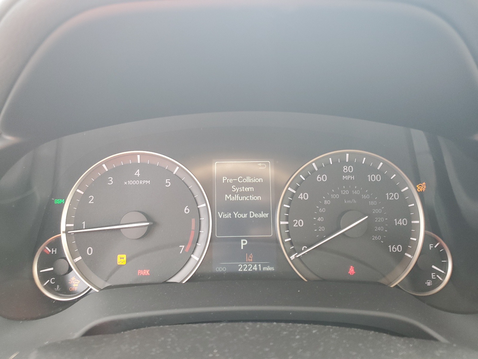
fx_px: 359
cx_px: 239
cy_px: 180
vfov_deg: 53.1
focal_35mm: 26
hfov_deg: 67.3
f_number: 1.5
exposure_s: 1/60.2
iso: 90
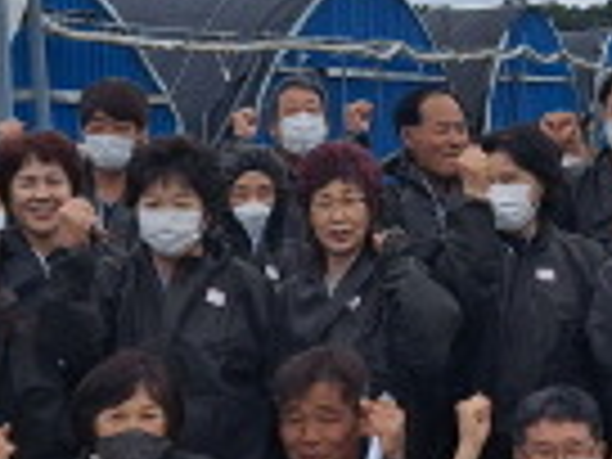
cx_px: 454
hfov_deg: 17.3
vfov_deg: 13.0
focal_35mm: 113
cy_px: 76
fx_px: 1998
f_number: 1.8
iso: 25
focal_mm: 5.23
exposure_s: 1/615
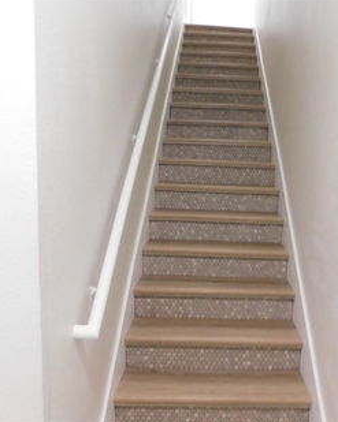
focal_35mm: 31
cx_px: 225
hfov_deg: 46.4
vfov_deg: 57.2
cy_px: 210
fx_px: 388
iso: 800
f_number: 3
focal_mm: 4
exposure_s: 1/8
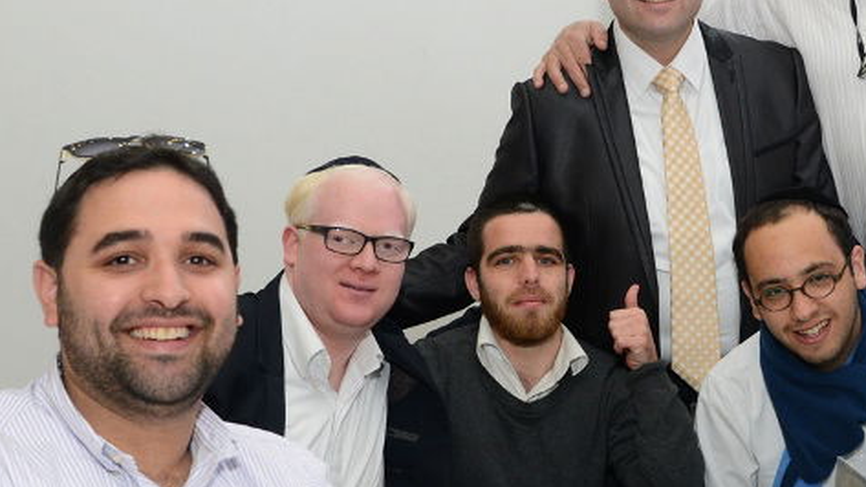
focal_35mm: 68
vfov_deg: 17.7
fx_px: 1561
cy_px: 299
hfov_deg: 30.8
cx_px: 569
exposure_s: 1/100
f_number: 6.3
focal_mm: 30
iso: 1600
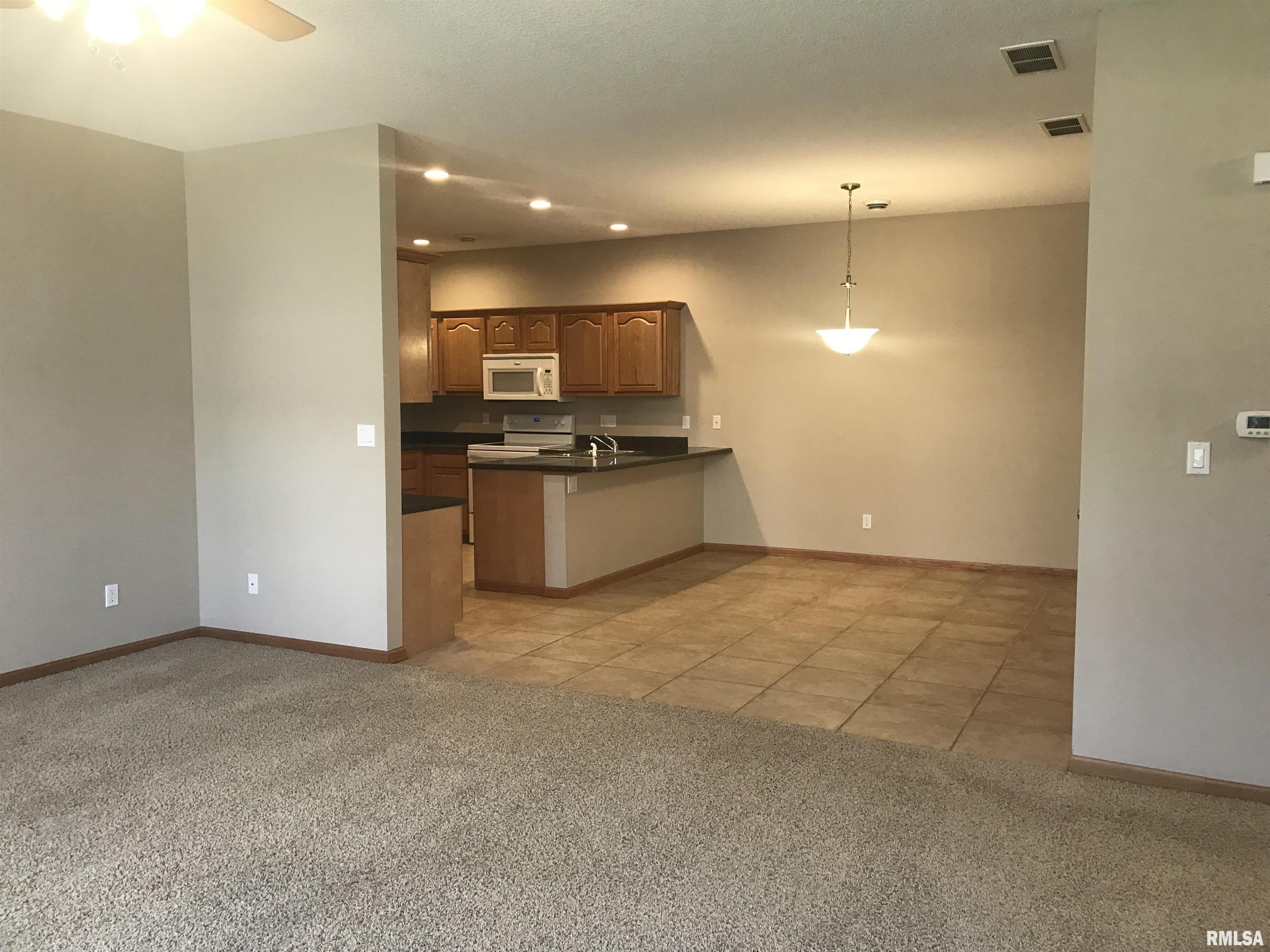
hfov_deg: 63.4
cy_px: 476
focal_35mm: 28
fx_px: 1027
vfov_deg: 49.7
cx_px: 635
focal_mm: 3.99
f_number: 1.8
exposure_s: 1/30
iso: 32
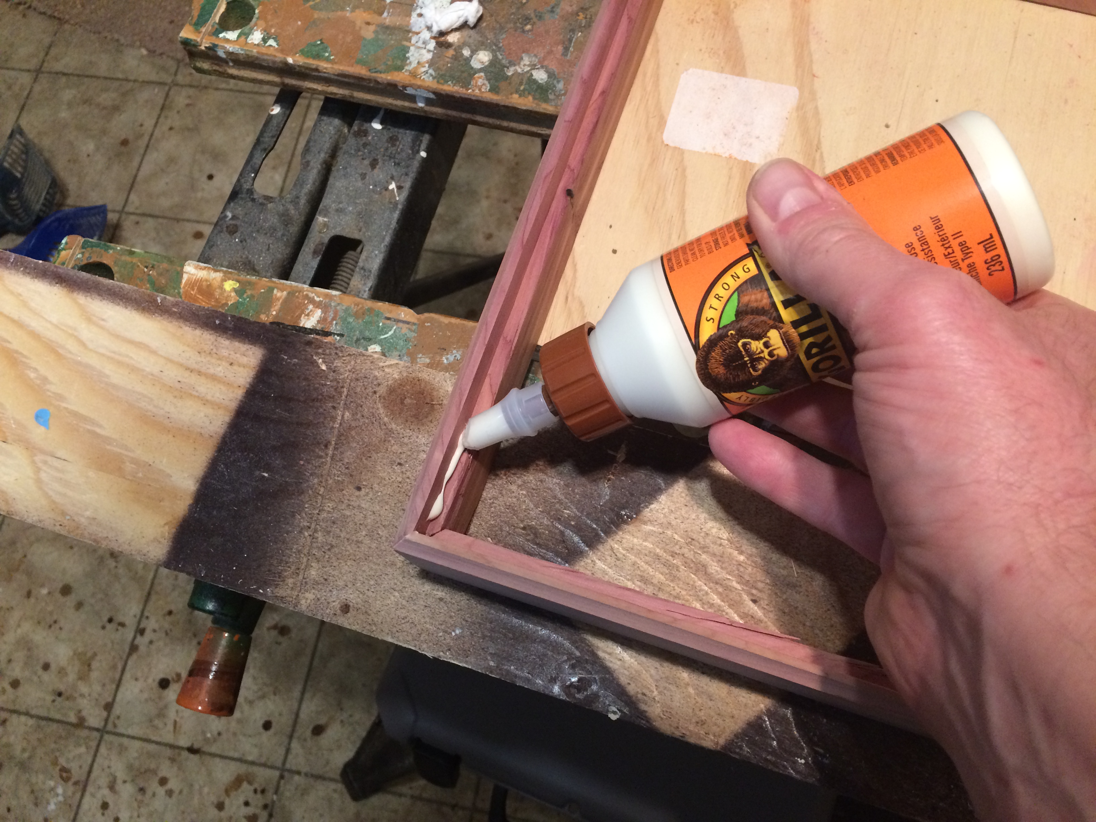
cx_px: 548
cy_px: 411
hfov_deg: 61.7
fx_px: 918
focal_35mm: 29
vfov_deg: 48.2
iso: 200
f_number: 2.2
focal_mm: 4.15
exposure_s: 1/30
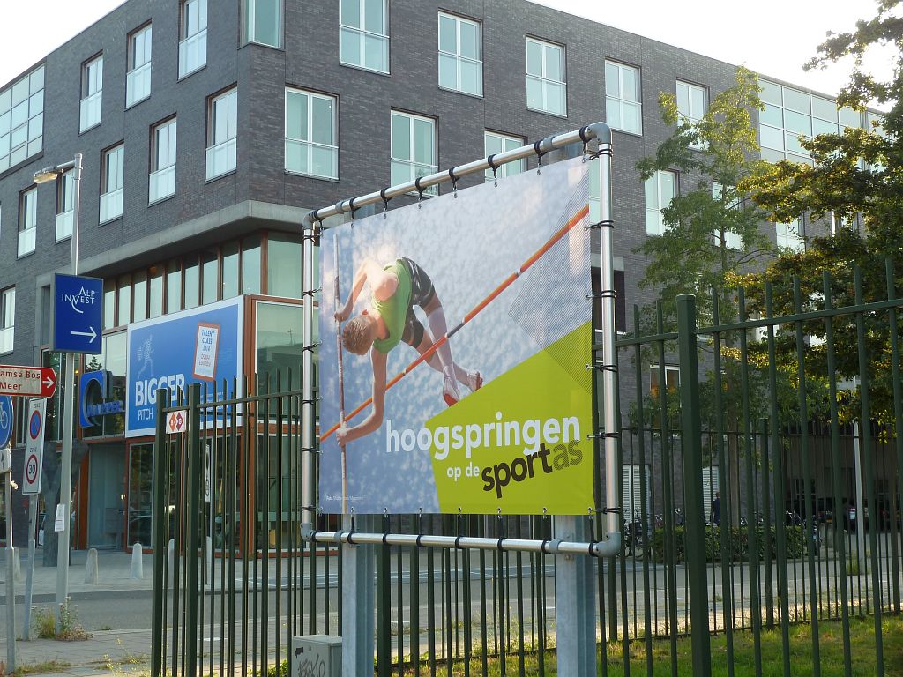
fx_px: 1252
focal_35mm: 48
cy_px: 338
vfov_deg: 30.3
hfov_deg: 39.7
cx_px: 452
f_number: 4
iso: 80
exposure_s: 1/100
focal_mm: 7.9
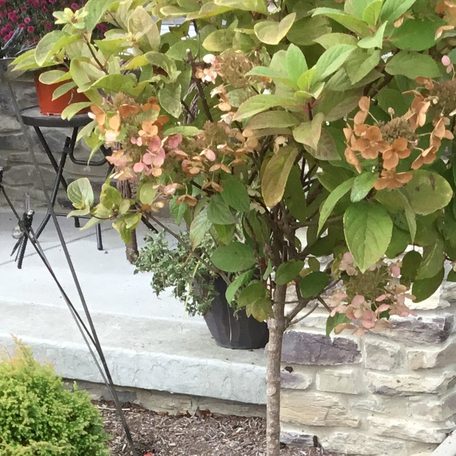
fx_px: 1505
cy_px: 600
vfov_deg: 16.3
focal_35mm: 101
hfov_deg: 17.2
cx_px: 309
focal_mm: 3.3
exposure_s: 1/217
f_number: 2.4
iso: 25
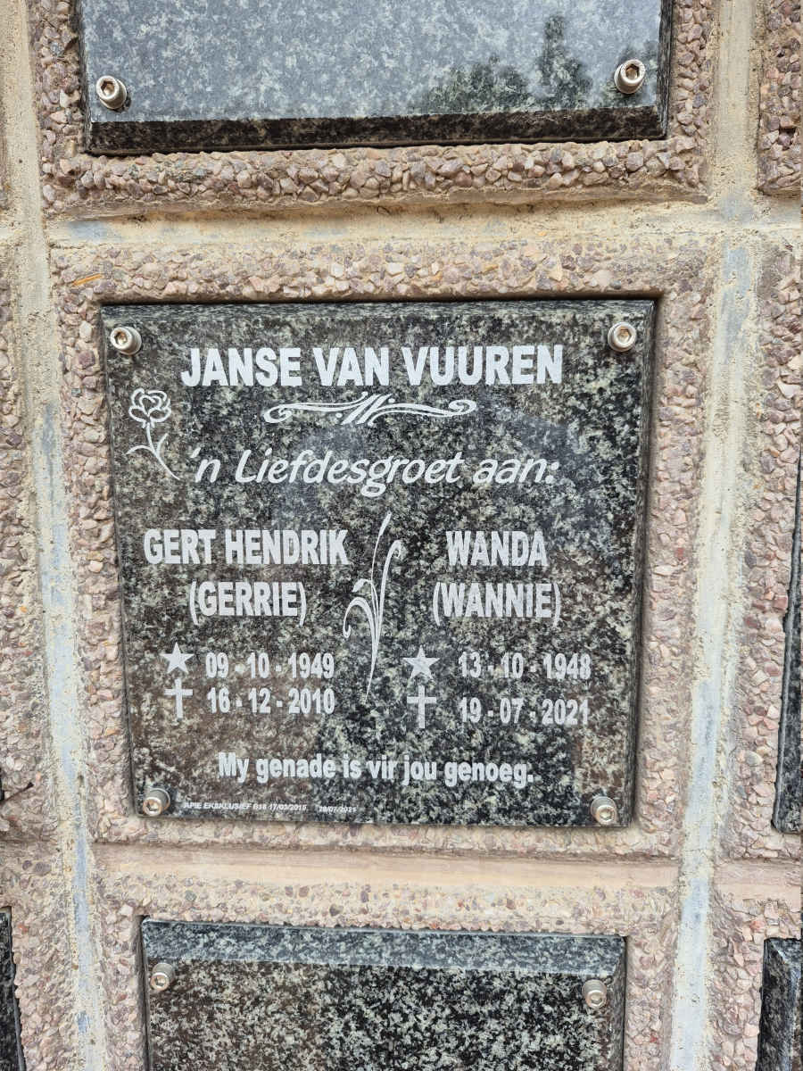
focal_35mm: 23
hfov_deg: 58.9
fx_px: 711
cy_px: 536
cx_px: 402
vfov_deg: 73.9
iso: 64
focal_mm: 5.4
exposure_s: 1/180
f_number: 1.8
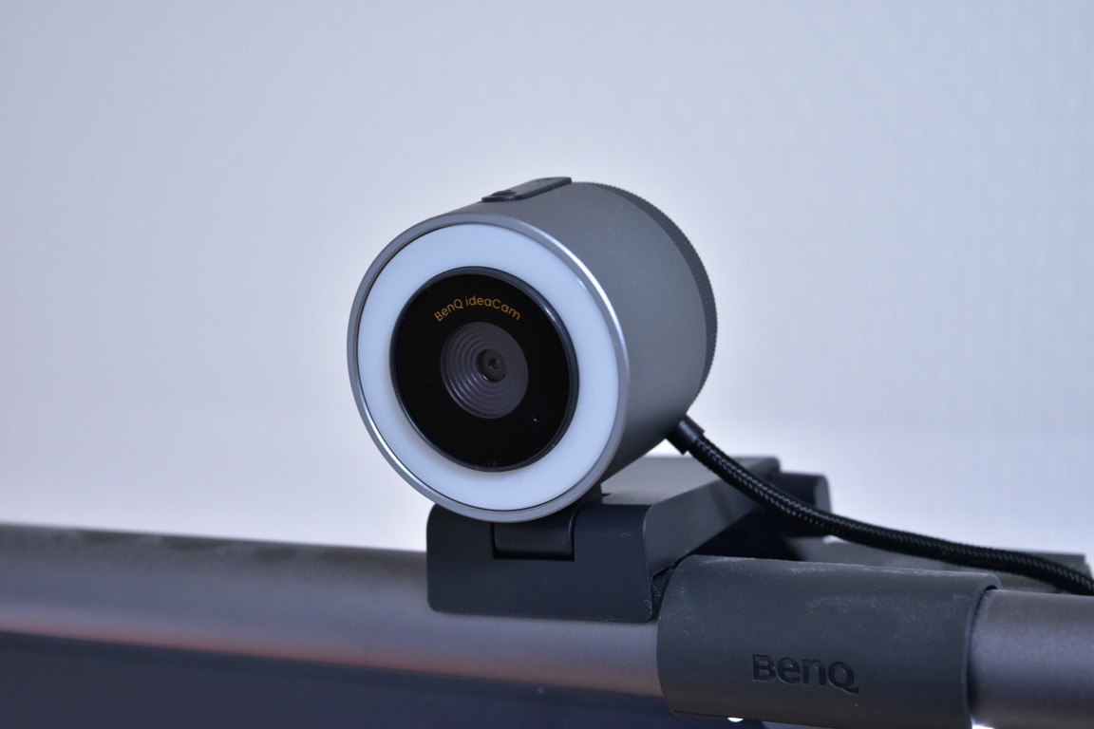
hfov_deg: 28.1
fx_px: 2188
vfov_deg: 18.9
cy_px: 364
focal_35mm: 72
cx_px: 547
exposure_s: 1/40
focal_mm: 48
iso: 1600
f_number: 5.6
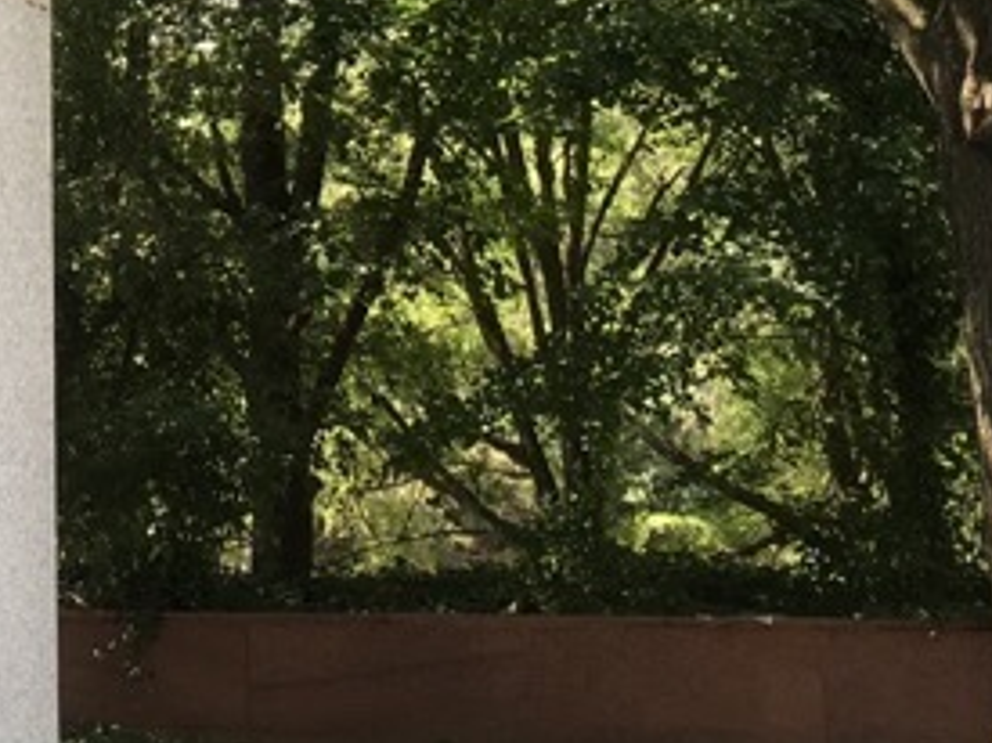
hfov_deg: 16.7
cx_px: -105
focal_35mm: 114
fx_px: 3266
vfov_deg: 12.5
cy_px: -271
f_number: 2.2
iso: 25
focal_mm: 4.15
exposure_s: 1/120
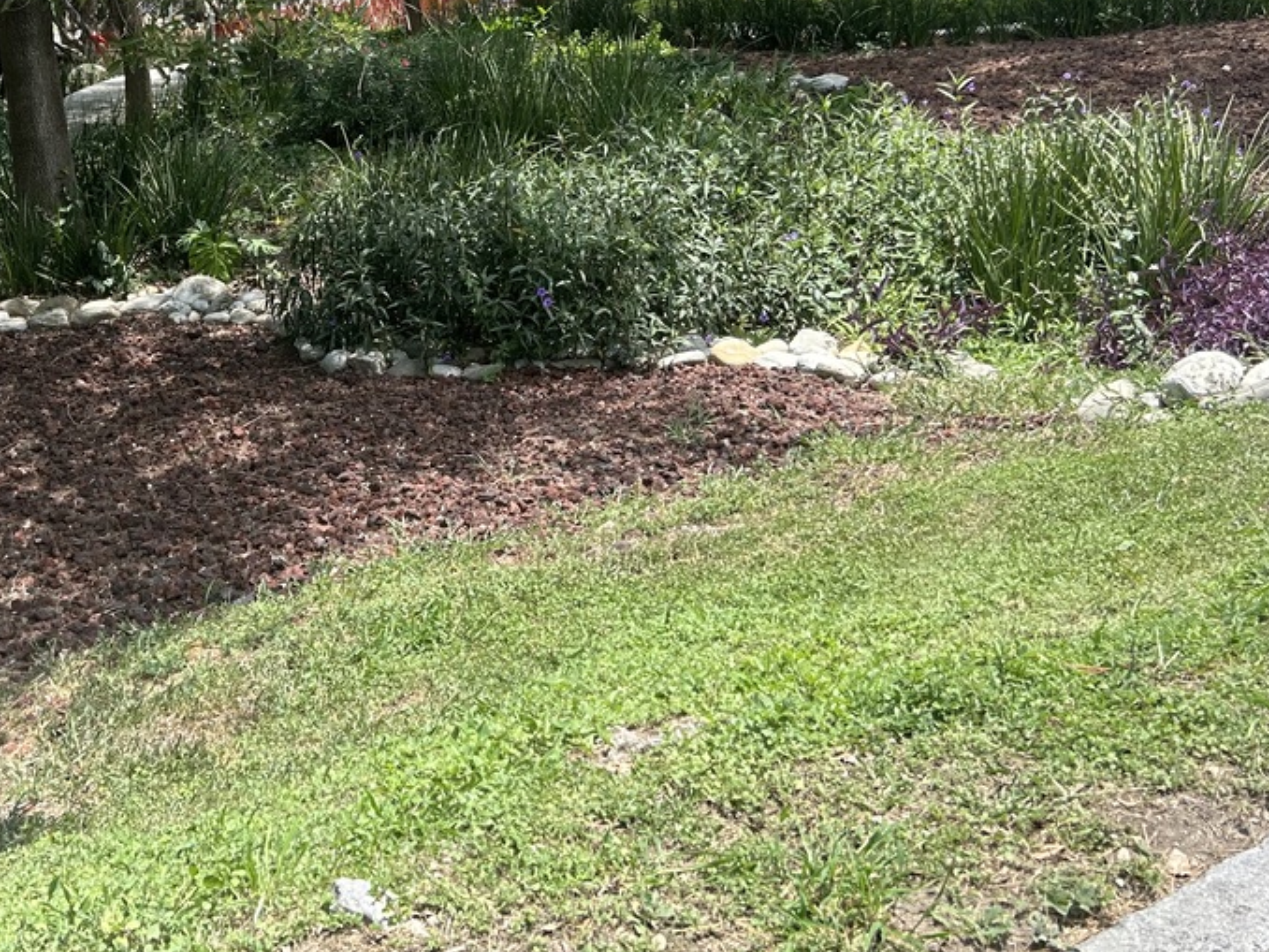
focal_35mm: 46
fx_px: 1687
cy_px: 125
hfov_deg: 40.0
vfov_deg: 30.4
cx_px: 307
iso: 50
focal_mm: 5.7
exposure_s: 1/1252
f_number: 1.5
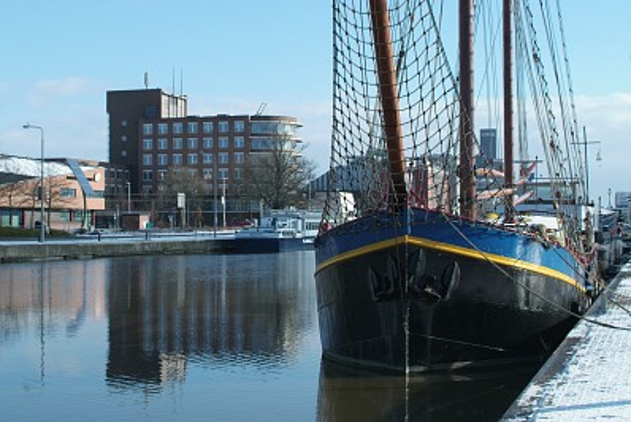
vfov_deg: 22.6
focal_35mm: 60
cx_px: 287
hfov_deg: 33.4
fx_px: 1052
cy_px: 188
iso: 400
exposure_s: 1/1000
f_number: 6.7
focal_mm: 35
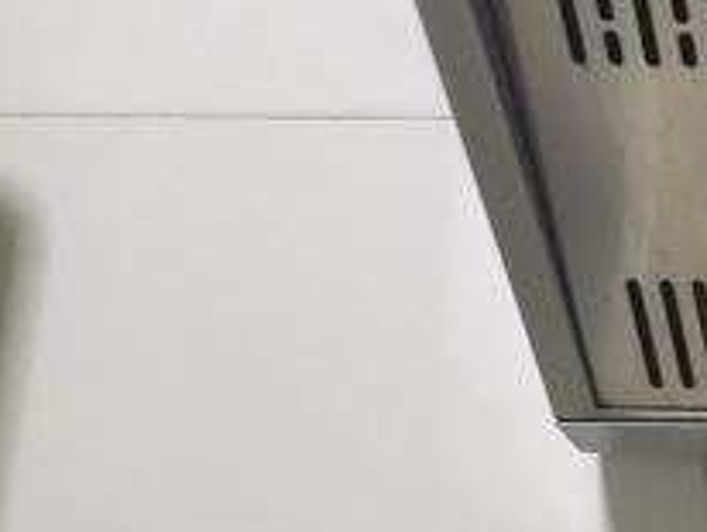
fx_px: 1983
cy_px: 700
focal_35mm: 97
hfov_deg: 17.4
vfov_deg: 14.6
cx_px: 1174
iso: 978
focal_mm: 5.43
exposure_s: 1/33
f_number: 1.89
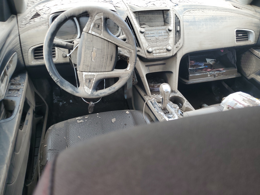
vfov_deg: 53.1
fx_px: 195
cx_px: 130
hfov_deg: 67.3
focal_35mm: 26
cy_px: 98
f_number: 1.5
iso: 50
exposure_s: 1/123
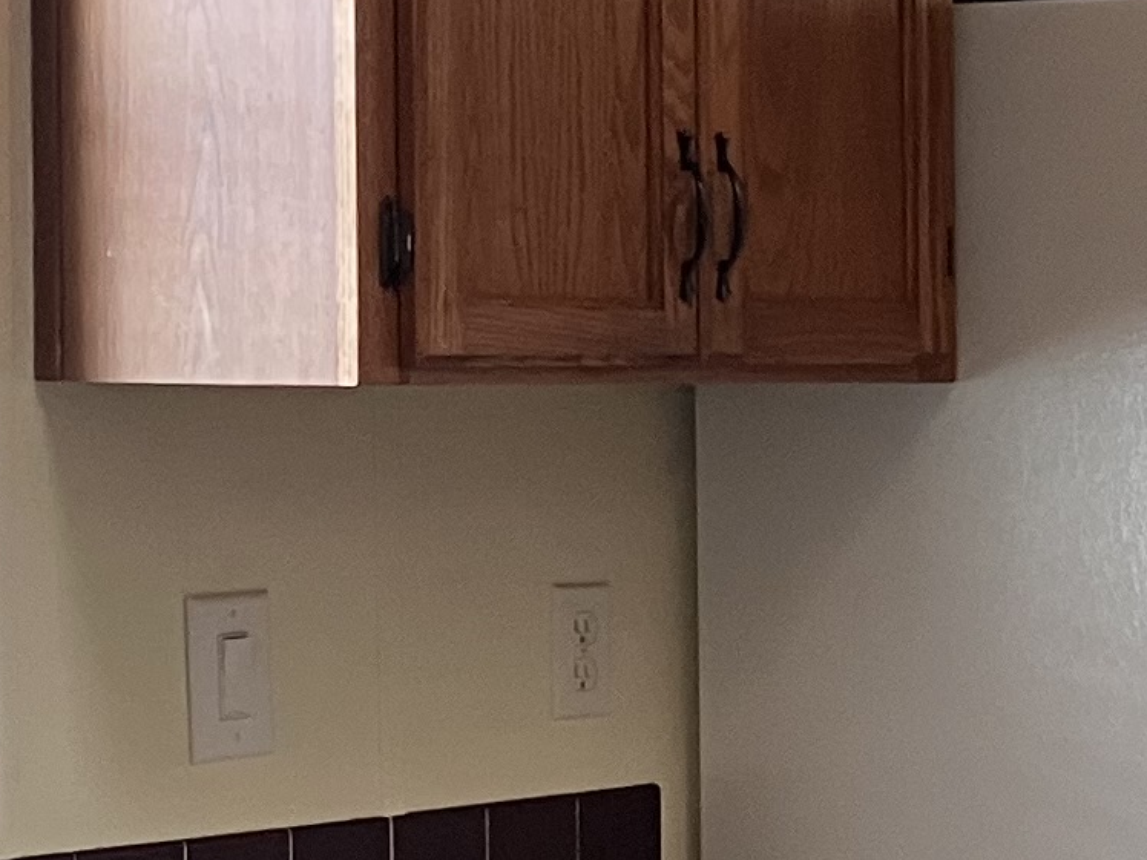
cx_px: 1668
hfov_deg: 12.5
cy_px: 678
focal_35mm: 151
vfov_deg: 9.8
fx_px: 5003
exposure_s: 1/90
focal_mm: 3.99
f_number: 1.8
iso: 80
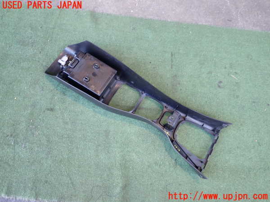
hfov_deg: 60.0
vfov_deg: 46.8
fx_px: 234
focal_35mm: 30
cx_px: 135
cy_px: 101
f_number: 2.3
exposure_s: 1/50
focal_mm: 5.4
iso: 200
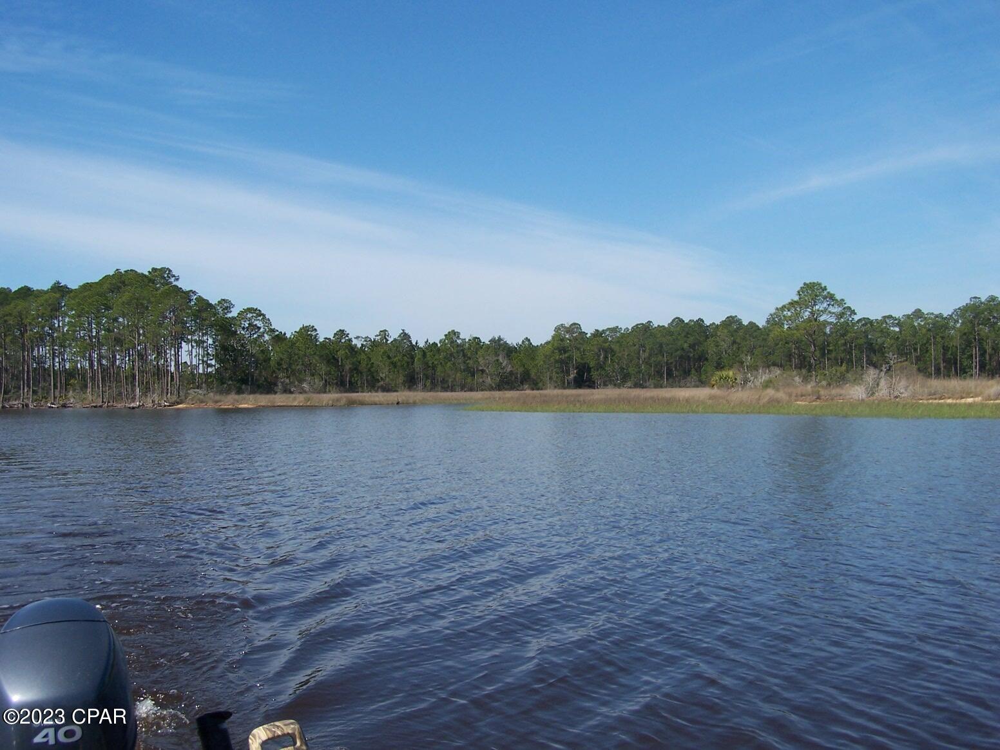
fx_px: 1098
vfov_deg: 37.7
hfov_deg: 49.0
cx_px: 500
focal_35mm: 38
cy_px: 375
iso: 80
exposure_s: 1/1000
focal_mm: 6.3
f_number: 4
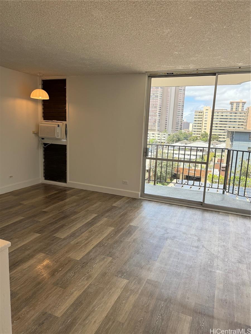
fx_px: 232
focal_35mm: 24
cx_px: 126
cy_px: 167
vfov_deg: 71.6
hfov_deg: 56.8
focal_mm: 6.76
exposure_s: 1/878
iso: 100
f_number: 1.78
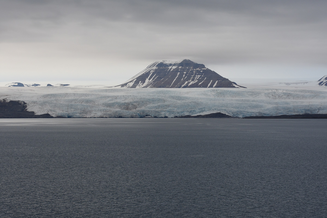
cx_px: 164
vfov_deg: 13.0
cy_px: 109
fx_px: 954
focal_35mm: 105
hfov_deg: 19.5
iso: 640
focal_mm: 70
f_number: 7.1
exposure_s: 1/320
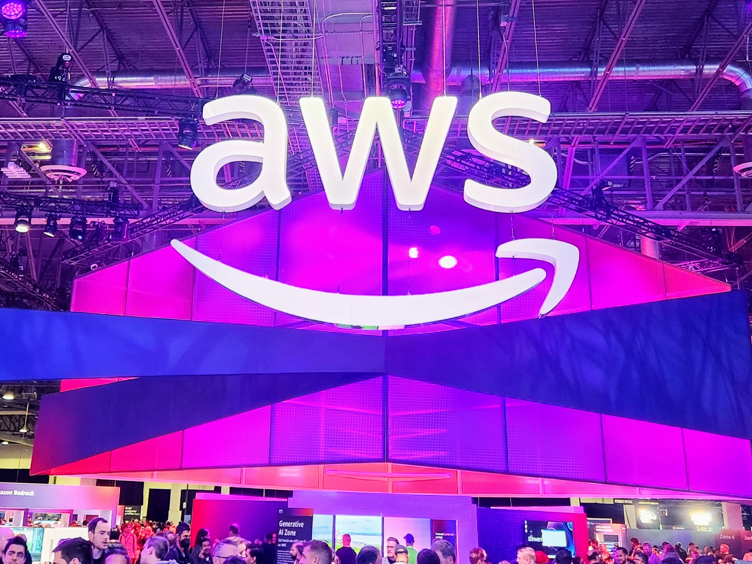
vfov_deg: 54.9
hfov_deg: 69.4
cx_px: 369
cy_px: 298
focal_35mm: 25
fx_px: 543
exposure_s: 1/120
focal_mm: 5.4
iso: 800
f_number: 1.8
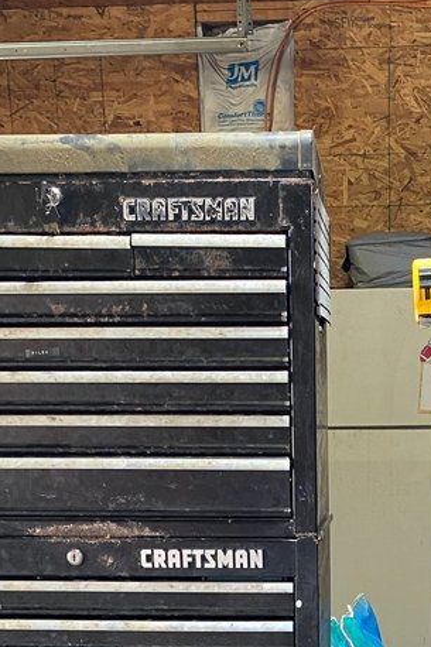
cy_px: 716
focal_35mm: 67
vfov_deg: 27.5
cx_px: 374
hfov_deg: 20.0
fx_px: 1204
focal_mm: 4.25
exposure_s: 1/60
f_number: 1.8
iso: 320
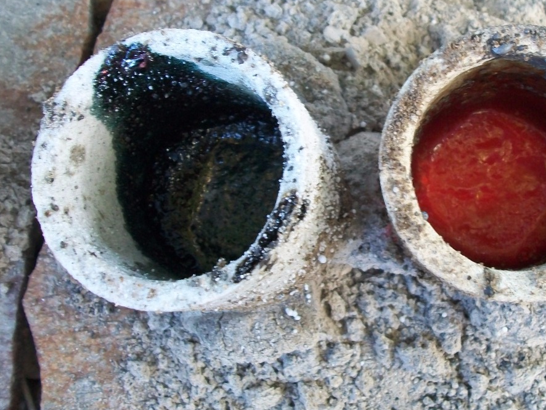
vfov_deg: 28.0
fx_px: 820
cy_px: 173
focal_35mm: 52
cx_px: 360
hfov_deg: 36.5
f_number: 2.9
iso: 160
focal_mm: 5.7
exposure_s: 1/10
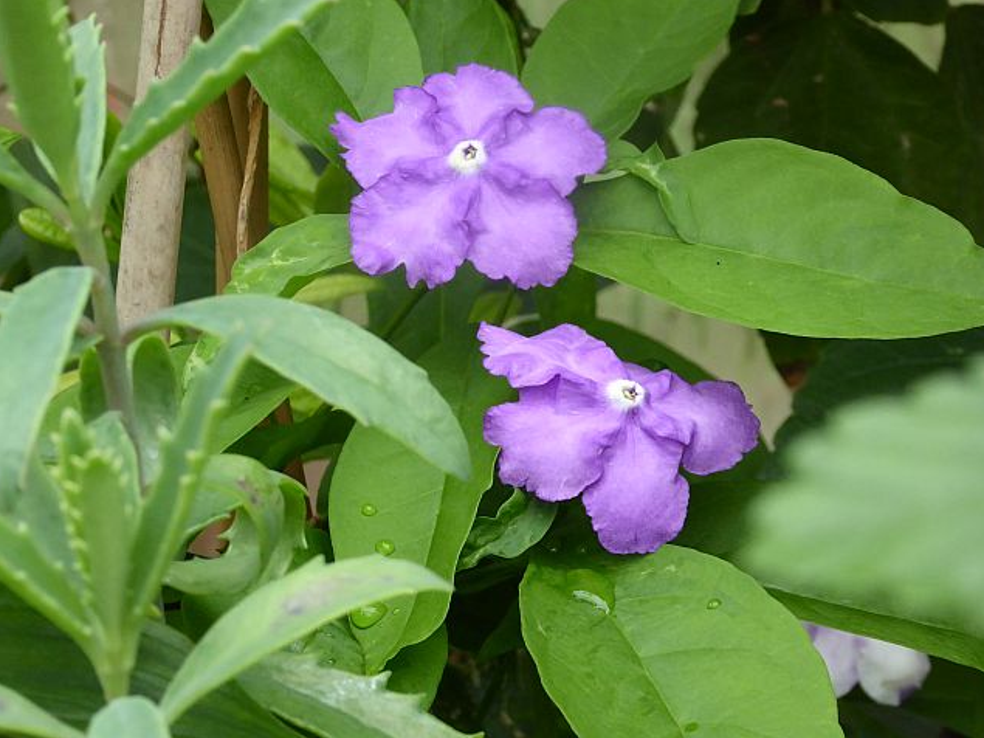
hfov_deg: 15.4
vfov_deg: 11.6
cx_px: 493
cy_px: 367
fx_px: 3638
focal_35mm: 128
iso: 400
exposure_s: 1/60
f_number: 5.1
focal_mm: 20.6
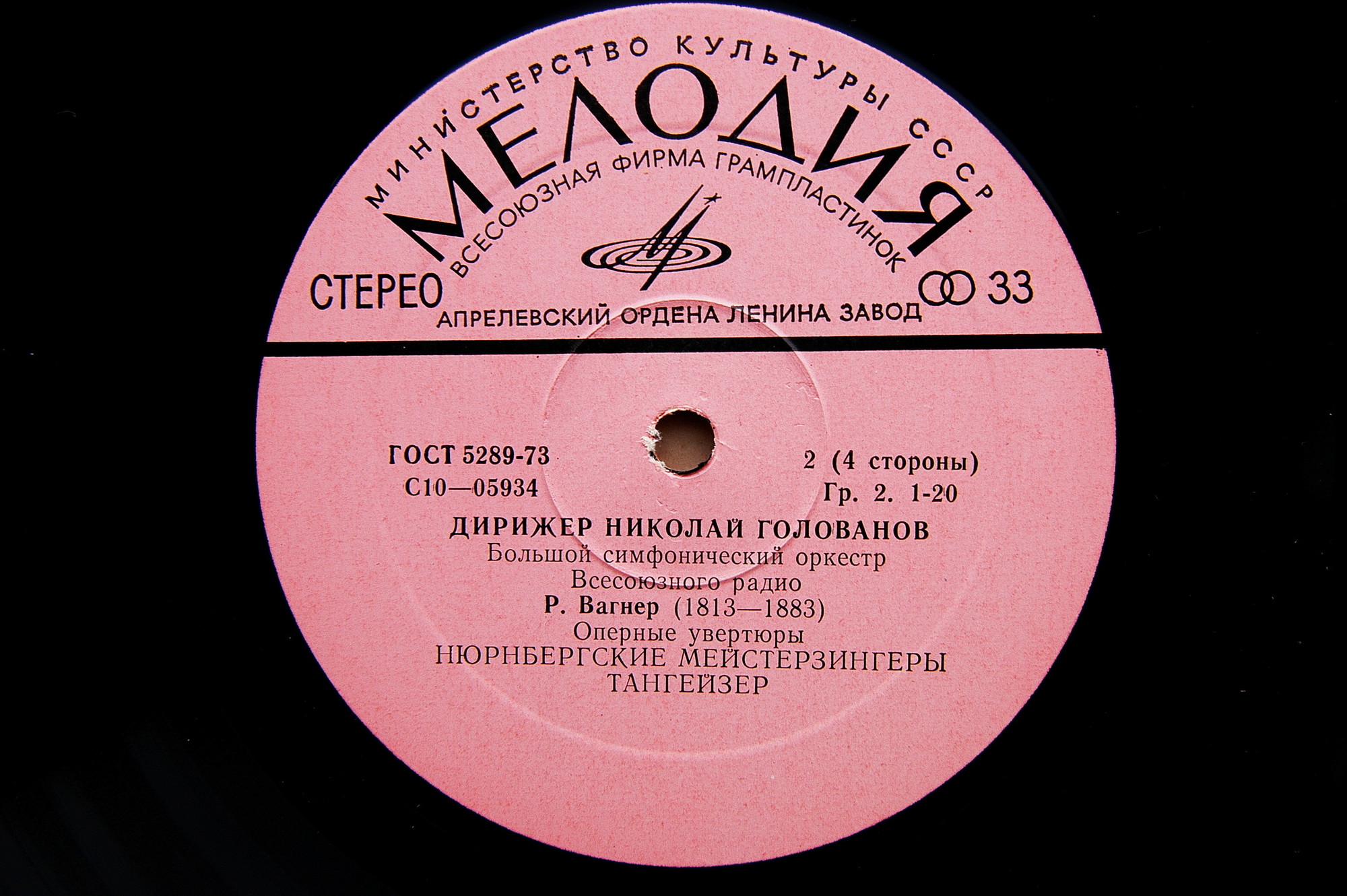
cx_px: 674
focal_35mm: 52
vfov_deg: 25.7
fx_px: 1963
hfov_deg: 37.9
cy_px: 448
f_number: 5
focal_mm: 35
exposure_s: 1/90
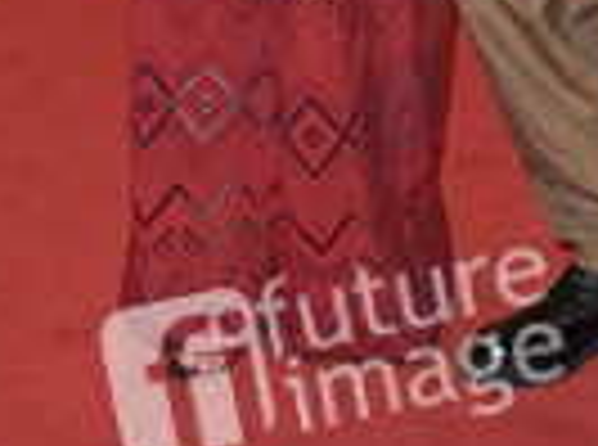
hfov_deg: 13.6
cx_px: 463
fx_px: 2498
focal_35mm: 145
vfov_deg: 9.7
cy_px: -320
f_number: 5
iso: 800
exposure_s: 1/250
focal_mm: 50
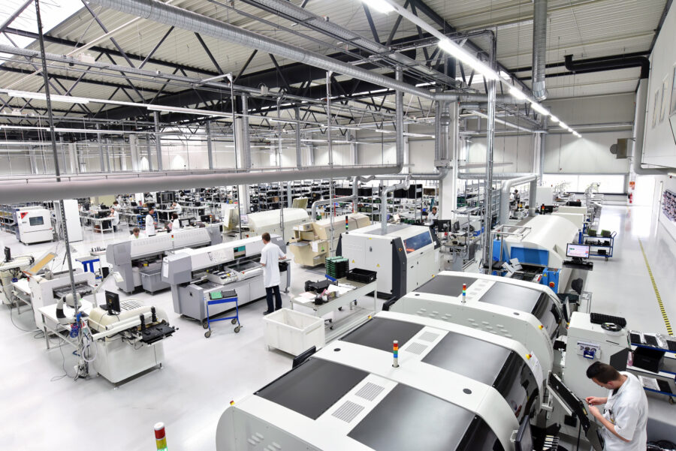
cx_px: 338
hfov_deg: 83.9
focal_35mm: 20
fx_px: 376
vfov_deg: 62.0
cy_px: 226
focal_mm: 20
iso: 1600
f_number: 8
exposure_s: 1/50
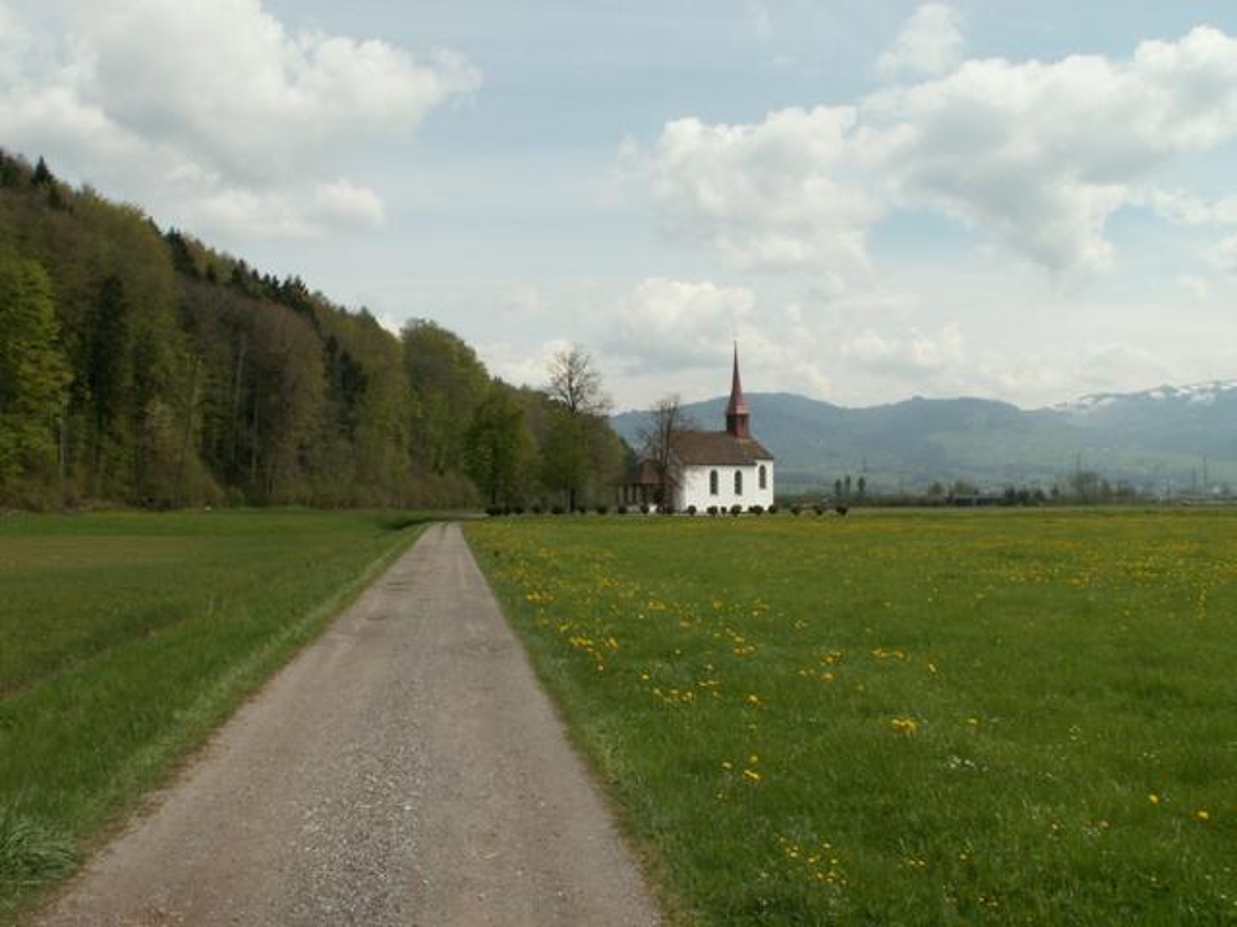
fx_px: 1251
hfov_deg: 52.6
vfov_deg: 40.7
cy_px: 464
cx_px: 618
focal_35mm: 35
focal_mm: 5.86
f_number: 8
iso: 50
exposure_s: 1/200
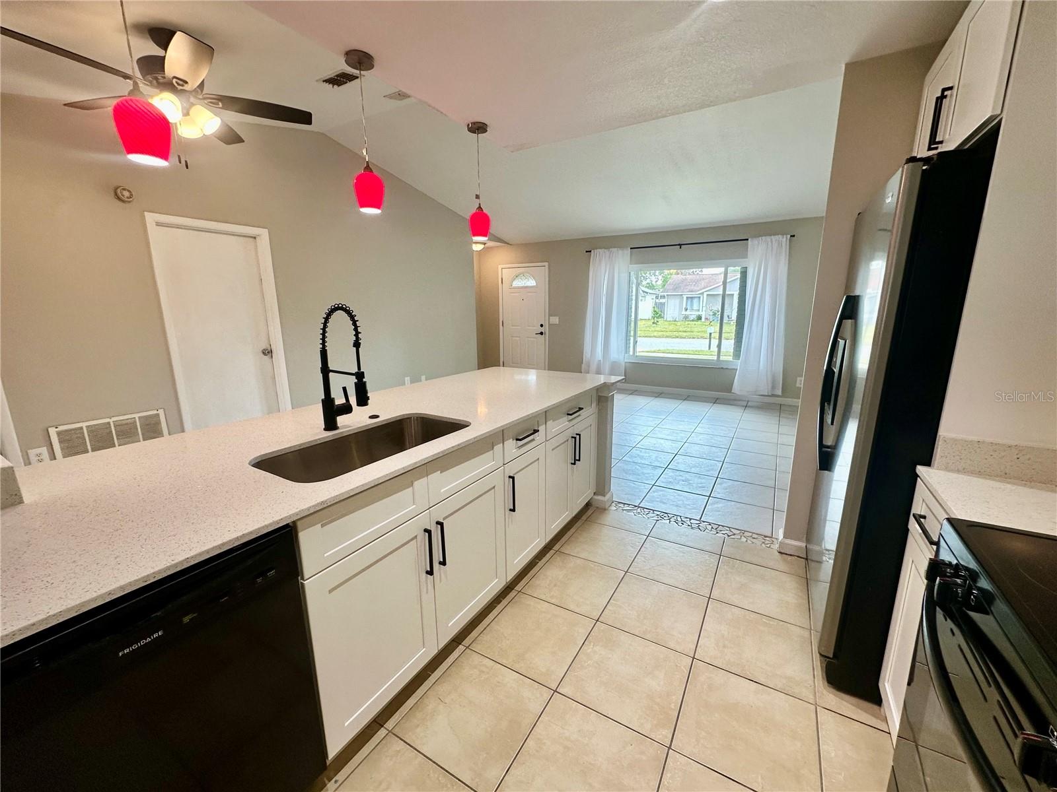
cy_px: 396
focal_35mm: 14
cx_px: 528
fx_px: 427
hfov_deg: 102.1
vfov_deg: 85.7
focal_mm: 2.22
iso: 100
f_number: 2.2
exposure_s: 1/120
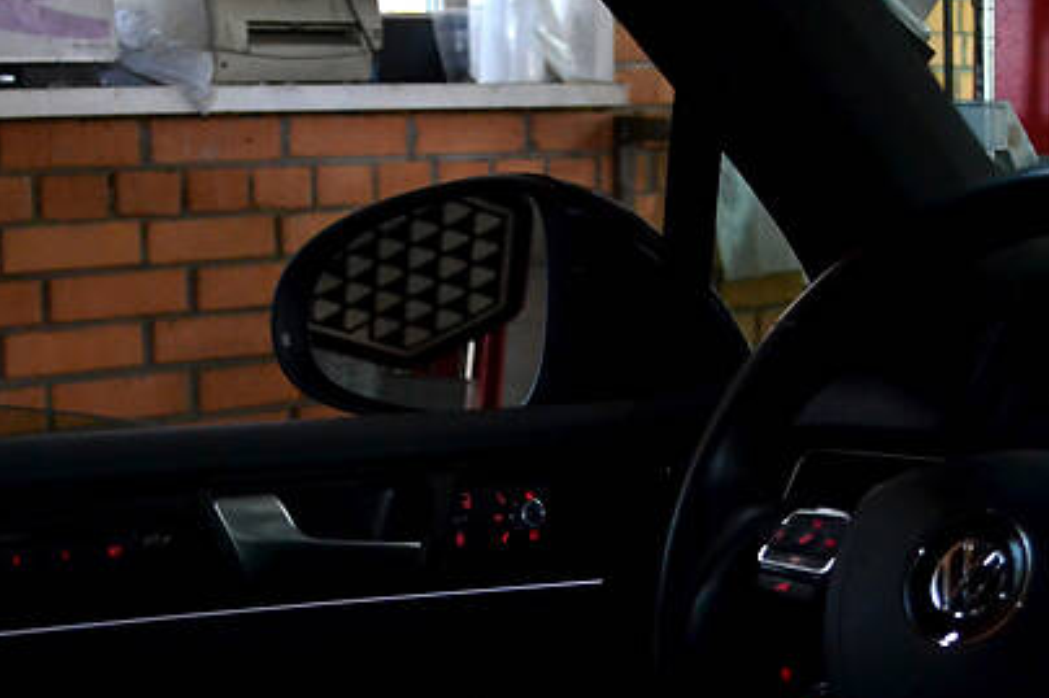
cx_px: 571
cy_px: 598
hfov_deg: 22.9
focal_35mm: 89
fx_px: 2592
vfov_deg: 15.2
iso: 1600
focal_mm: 30
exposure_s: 1/100
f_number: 4.5
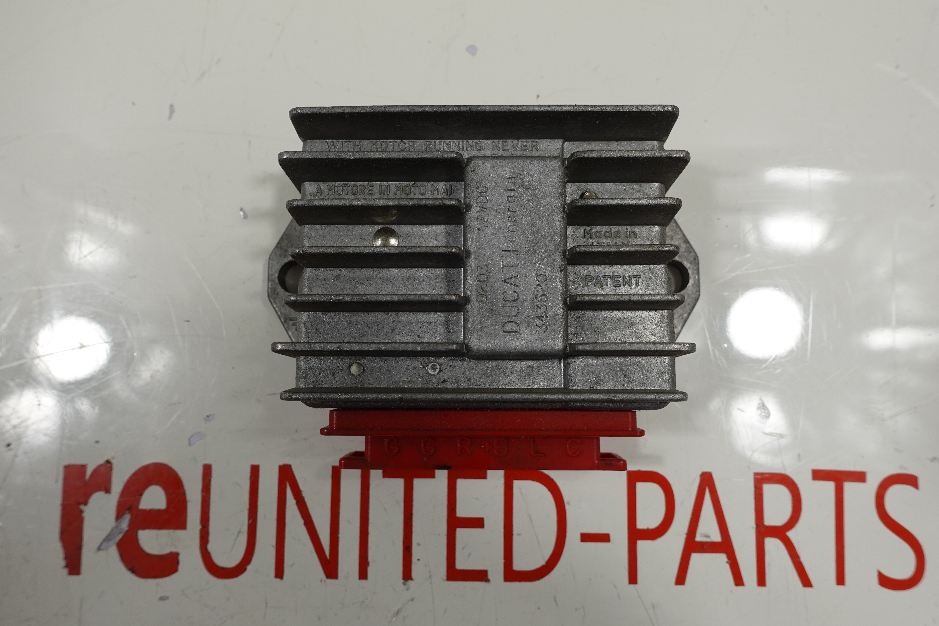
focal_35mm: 24
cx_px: 470
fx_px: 626
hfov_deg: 73.7
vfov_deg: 53.1
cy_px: 313
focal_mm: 9.4
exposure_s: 1/100
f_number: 4
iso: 125
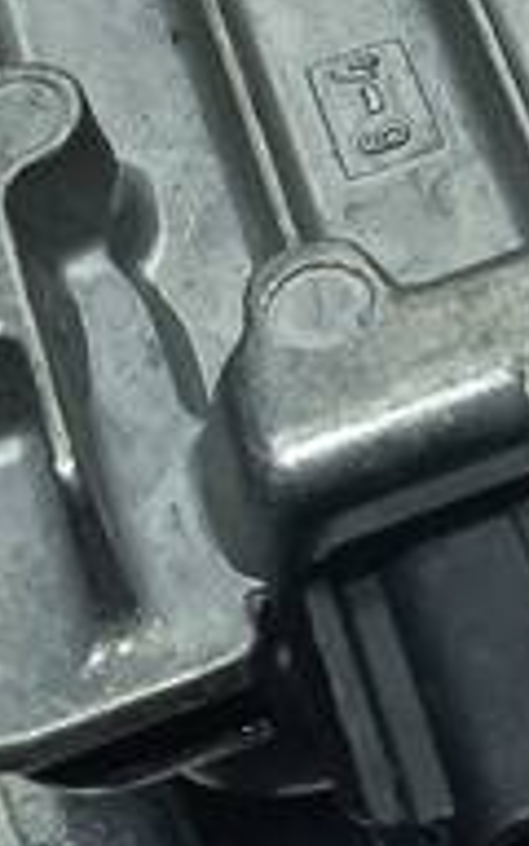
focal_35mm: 141
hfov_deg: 8.9
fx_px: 3252
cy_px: -238
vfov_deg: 14.3
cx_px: 948
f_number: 1.8
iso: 32
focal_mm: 4.6
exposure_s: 1/100
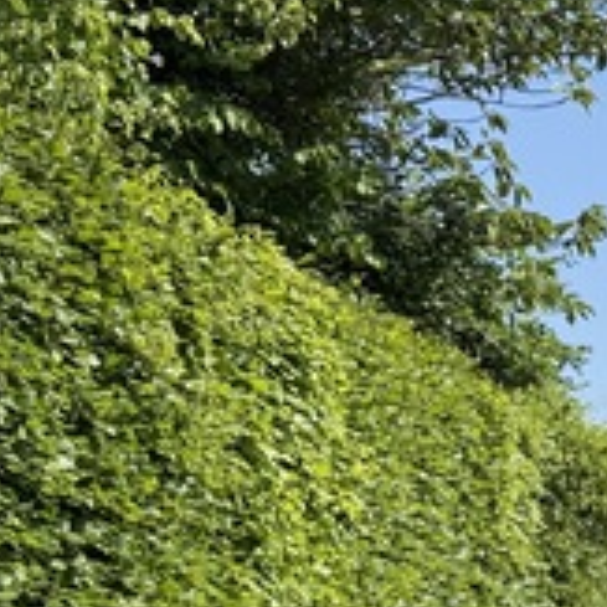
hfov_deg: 12.8
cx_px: 868
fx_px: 2579
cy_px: 687
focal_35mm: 130
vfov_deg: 13.1
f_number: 1.78
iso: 80
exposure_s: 1/4587
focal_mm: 6.76
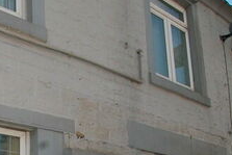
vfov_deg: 25.5
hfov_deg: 38.1
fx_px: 303
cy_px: 190
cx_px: 10
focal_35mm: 47
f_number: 9
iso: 400
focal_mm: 10
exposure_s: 1/250
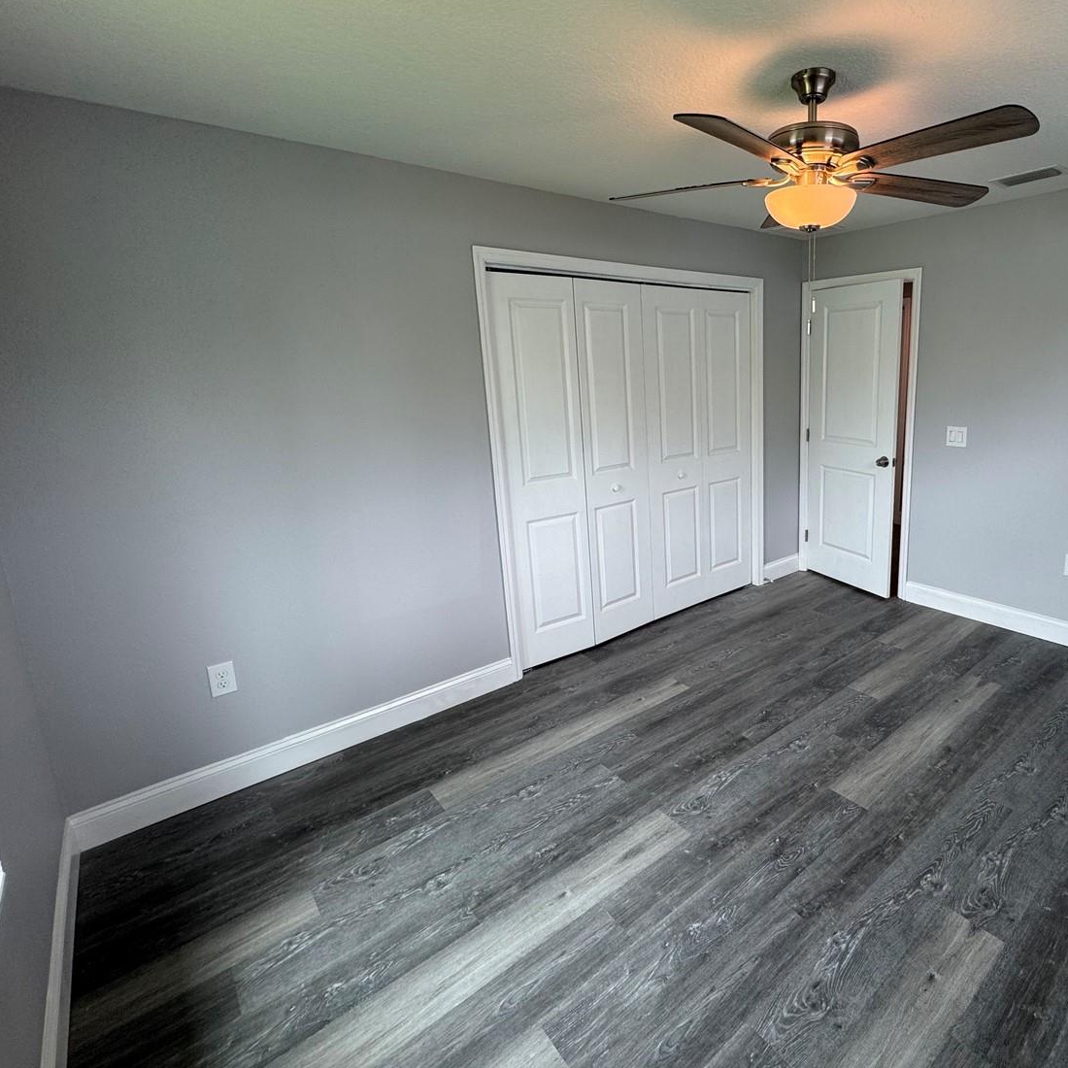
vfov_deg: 80.5
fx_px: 628
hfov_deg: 78.4
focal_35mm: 18
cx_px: 701
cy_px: 487
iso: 50
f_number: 2.2
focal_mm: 2.22
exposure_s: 1/120
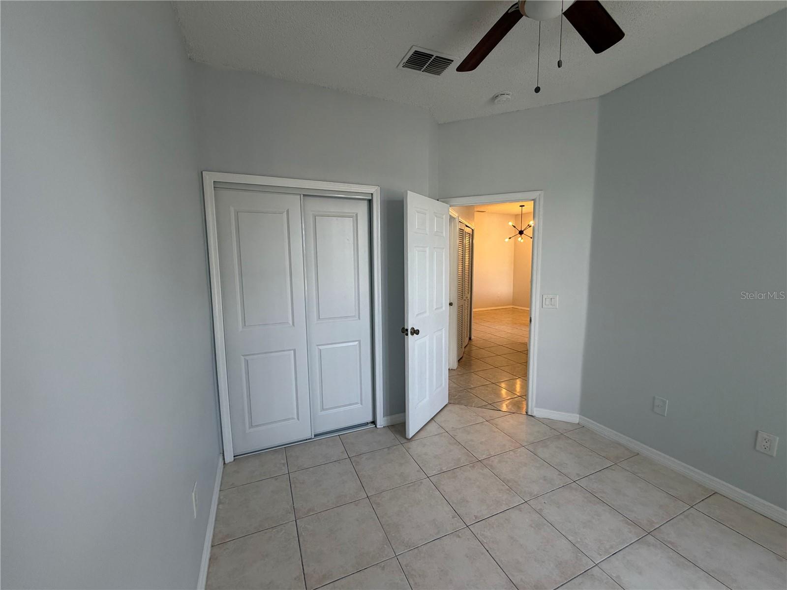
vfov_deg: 85.7
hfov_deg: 102.1
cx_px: 394
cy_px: 295
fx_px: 318
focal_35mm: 14
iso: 200
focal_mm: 2.22
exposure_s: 1/120
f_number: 2.2
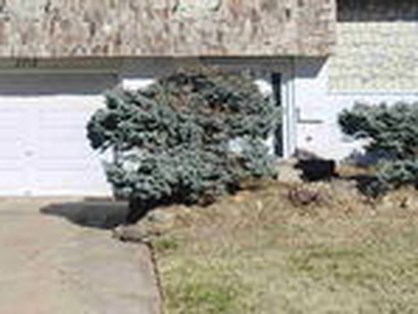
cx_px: 151
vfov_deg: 18.1
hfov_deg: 24.6
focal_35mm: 79
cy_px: -22
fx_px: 955
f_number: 1.8
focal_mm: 5.54
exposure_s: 1/2116
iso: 25
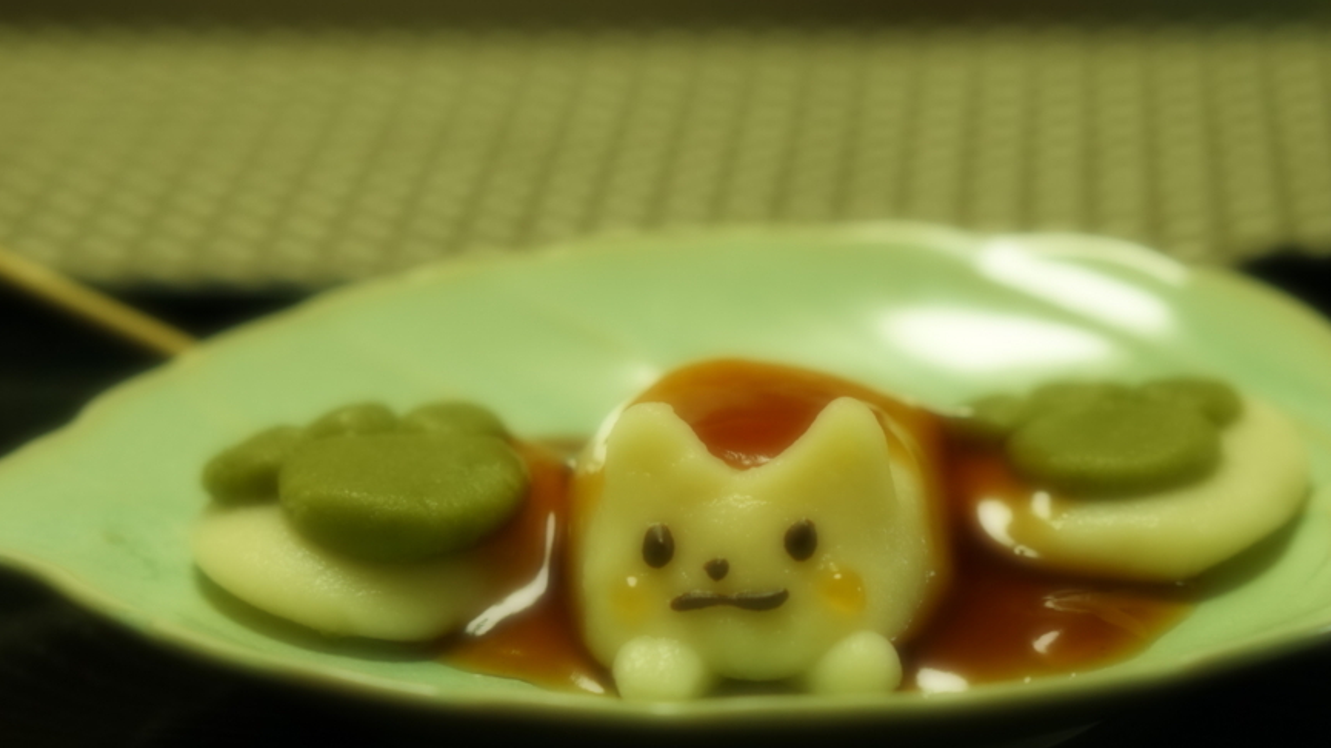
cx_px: 691
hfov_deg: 22.9
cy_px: 443
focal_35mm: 93
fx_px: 3281
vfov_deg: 13.0
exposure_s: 1/80
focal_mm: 50
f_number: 3.5
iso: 1600
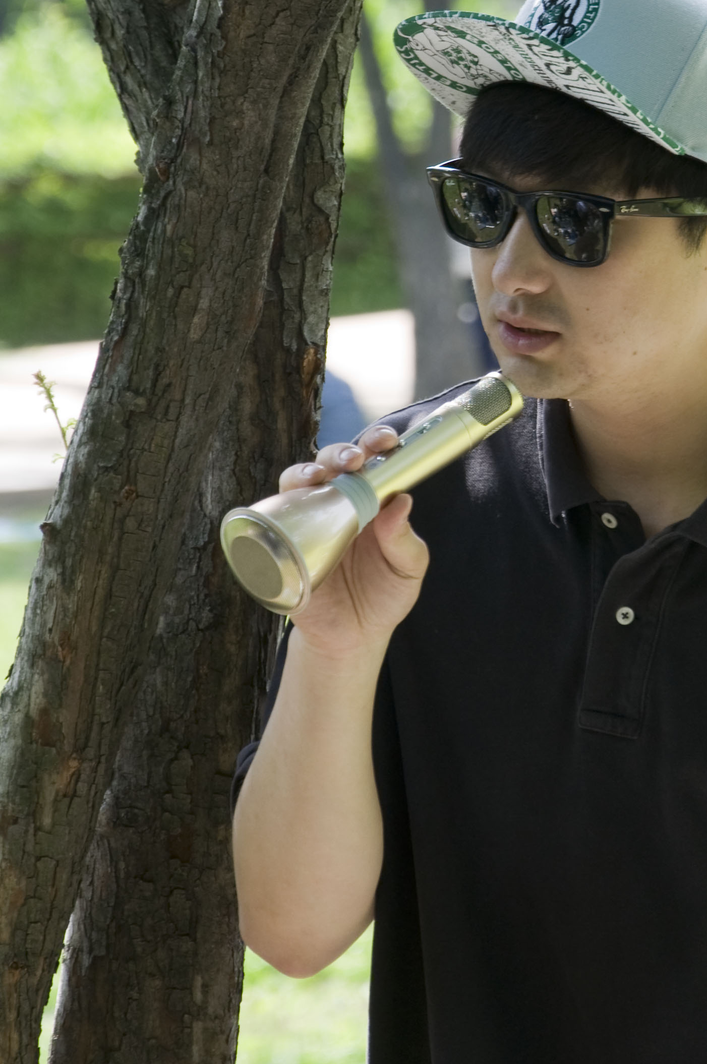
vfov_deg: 6.4
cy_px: 229
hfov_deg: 4.3
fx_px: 9448
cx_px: 573
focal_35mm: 320
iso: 200
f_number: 8
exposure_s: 1/100
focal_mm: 105
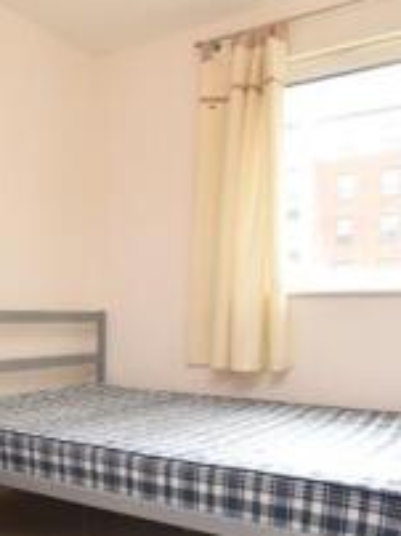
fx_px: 526
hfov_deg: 40.9
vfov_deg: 52.9
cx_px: 120
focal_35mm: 34
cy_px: 360
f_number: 5.6
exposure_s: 1/125
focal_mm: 10
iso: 640
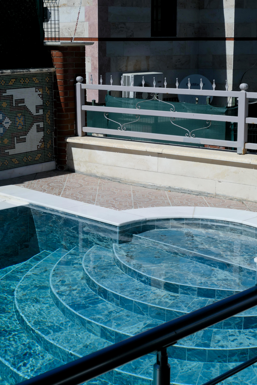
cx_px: 128
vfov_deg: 30.5
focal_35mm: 66
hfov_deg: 20.6
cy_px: 192
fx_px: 707
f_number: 7.1
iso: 125
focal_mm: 24.2
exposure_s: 1/1000
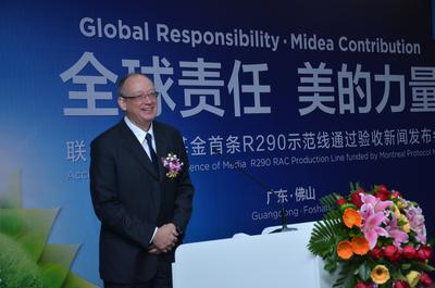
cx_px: 218
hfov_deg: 28.1
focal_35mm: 72
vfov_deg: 18.8
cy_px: 144
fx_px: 868
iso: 500
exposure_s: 1/80
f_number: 5.6
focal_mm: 48
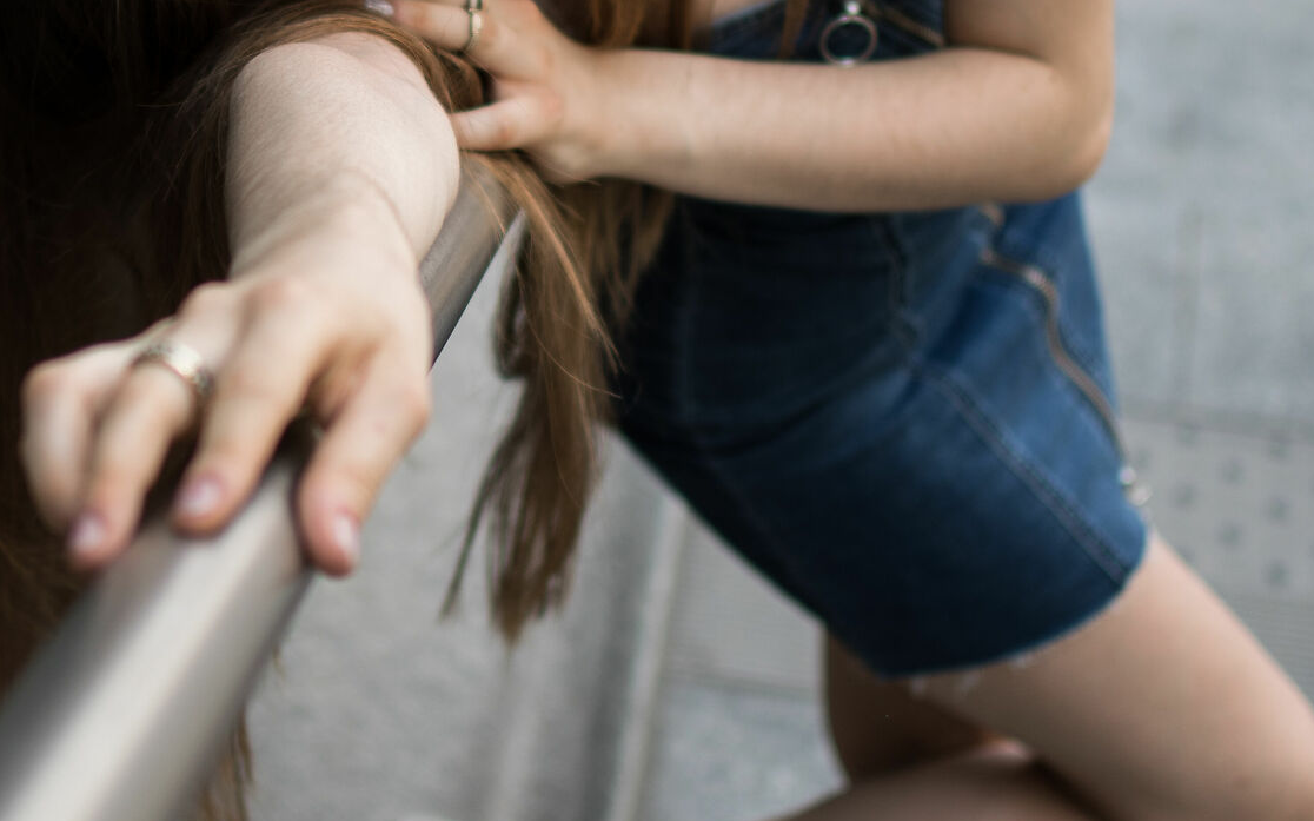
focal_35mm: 114
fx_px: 4082
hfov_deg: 18.2
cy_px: 65
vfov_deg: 11.4
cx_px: 366
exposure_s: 1/640
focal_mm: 35
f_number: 1.8
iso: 100
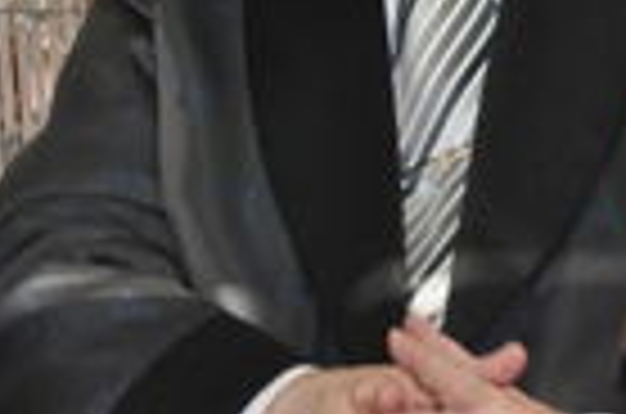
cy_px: -178
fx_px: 6159
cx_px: -86
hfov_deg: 5.8
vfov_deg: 3.8
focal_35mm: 355
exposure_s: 1/60
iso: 500
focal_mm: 82
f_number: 5
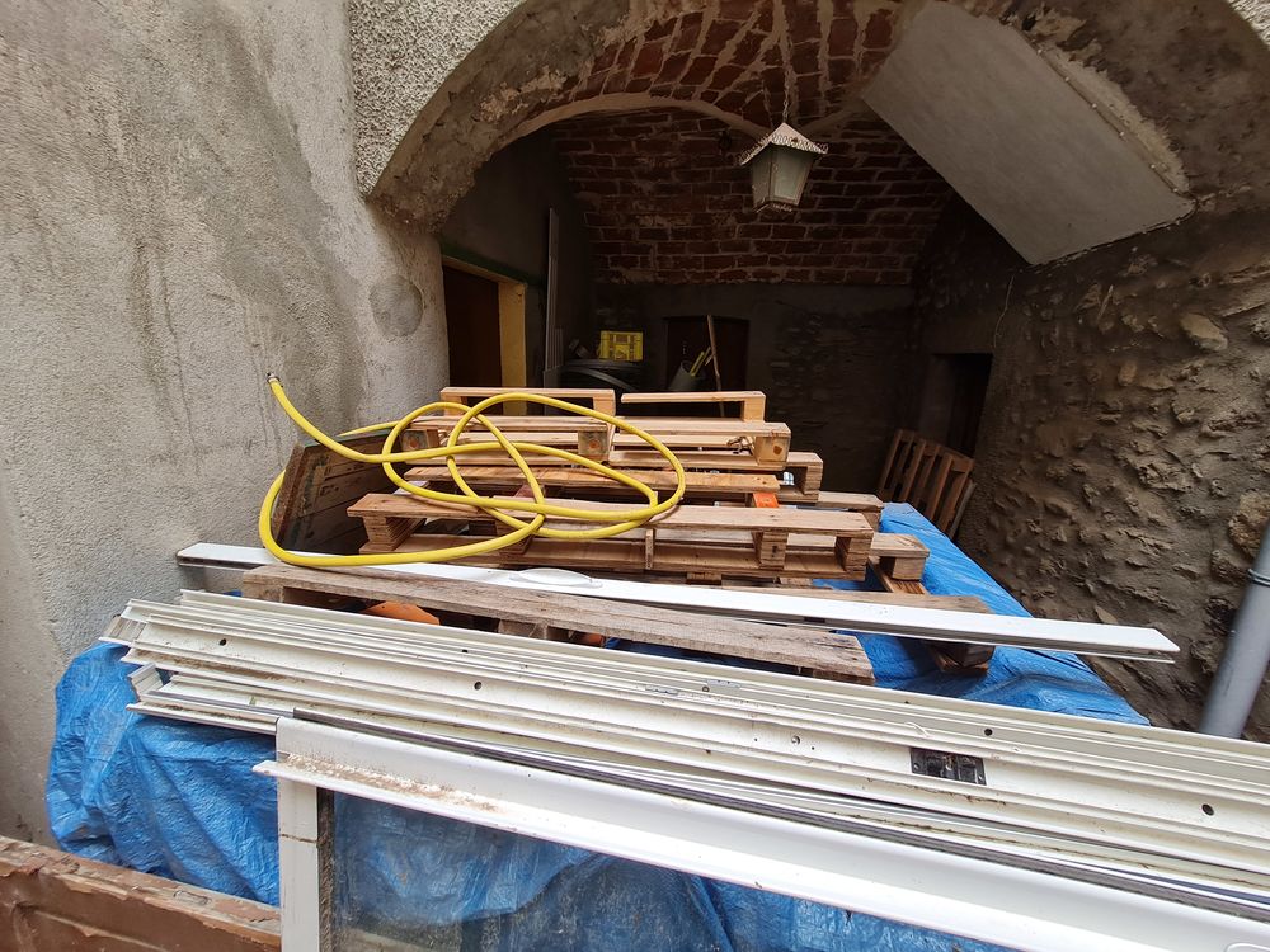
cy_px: 476
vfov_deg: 89.9
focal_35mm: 13
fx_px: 477
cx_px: 635
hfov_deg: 106.2
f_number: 2.2
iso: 64
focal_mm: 1.74
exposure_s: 1/50
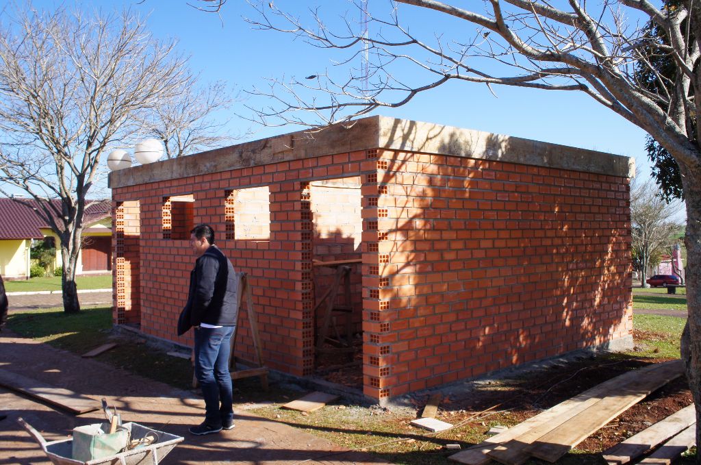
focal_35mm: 32
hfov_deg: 59.6
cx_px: 350
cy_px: 232
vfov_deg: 41.6
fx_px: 612
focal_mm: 21
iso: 200
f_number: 13
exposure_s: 1/125
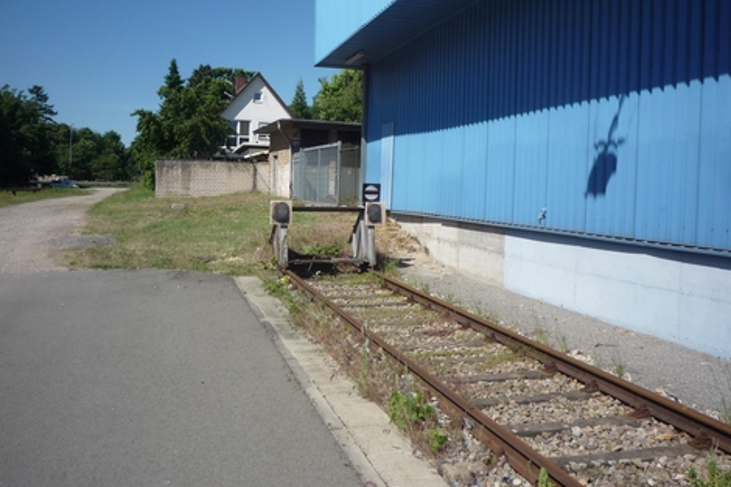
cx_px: 372
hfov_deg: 55.8
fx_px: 690
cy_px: 216
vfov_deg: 38.8
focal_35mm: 34
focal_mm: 5.2
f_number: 5.6
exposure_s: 1/500
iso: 100
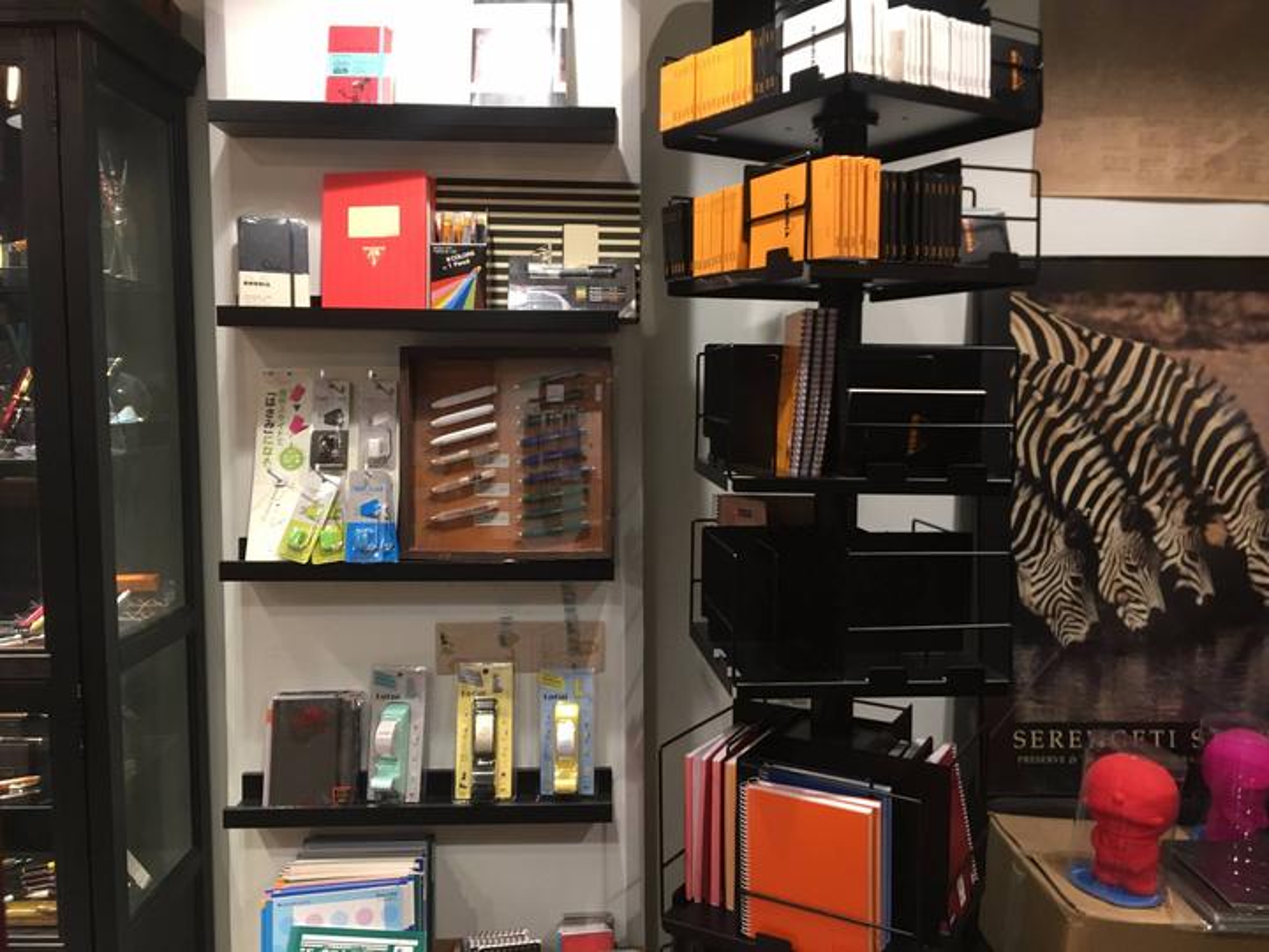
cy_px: 476
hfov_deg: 61.7
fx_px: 1063
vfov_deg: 48.2
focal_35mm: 29
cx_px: 634
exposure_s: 1/33
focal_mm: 4.15
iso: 125
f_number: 2.2
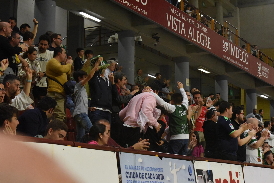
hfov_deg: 23.6
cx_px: 137
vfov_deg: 15.9
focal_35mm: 86
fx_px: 655
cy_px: 92
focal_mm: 86
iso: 12800
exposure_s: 1/800
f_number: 6.3
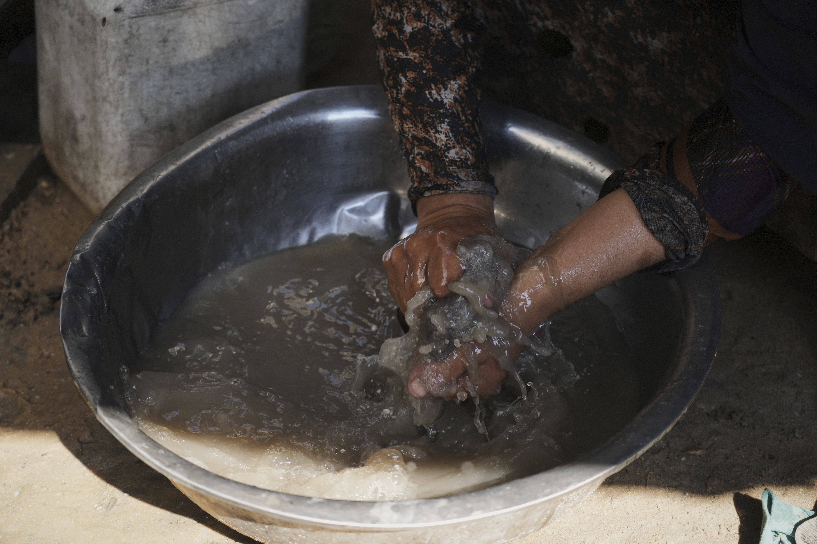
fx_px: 1566
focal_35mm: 69
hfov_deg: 29.2
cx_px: 408
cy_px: 272
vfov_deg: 19.7
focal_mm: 69
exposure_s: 1/640
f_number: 4
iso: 400
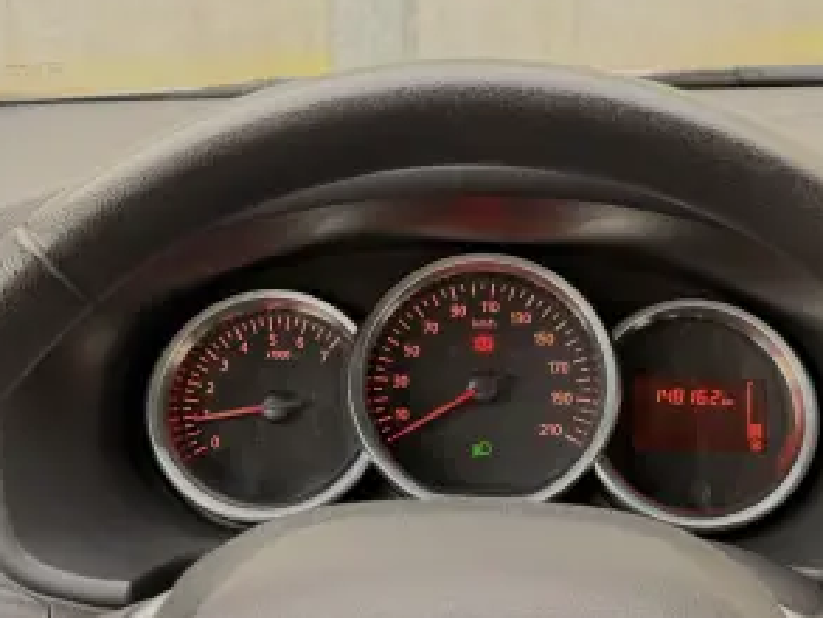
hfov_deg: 32.6
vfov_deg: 24.8
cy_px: 354
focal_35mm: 59
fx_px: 1403
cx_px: 489
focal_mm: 6.76
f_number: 1.78
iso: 250
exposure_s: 1/52
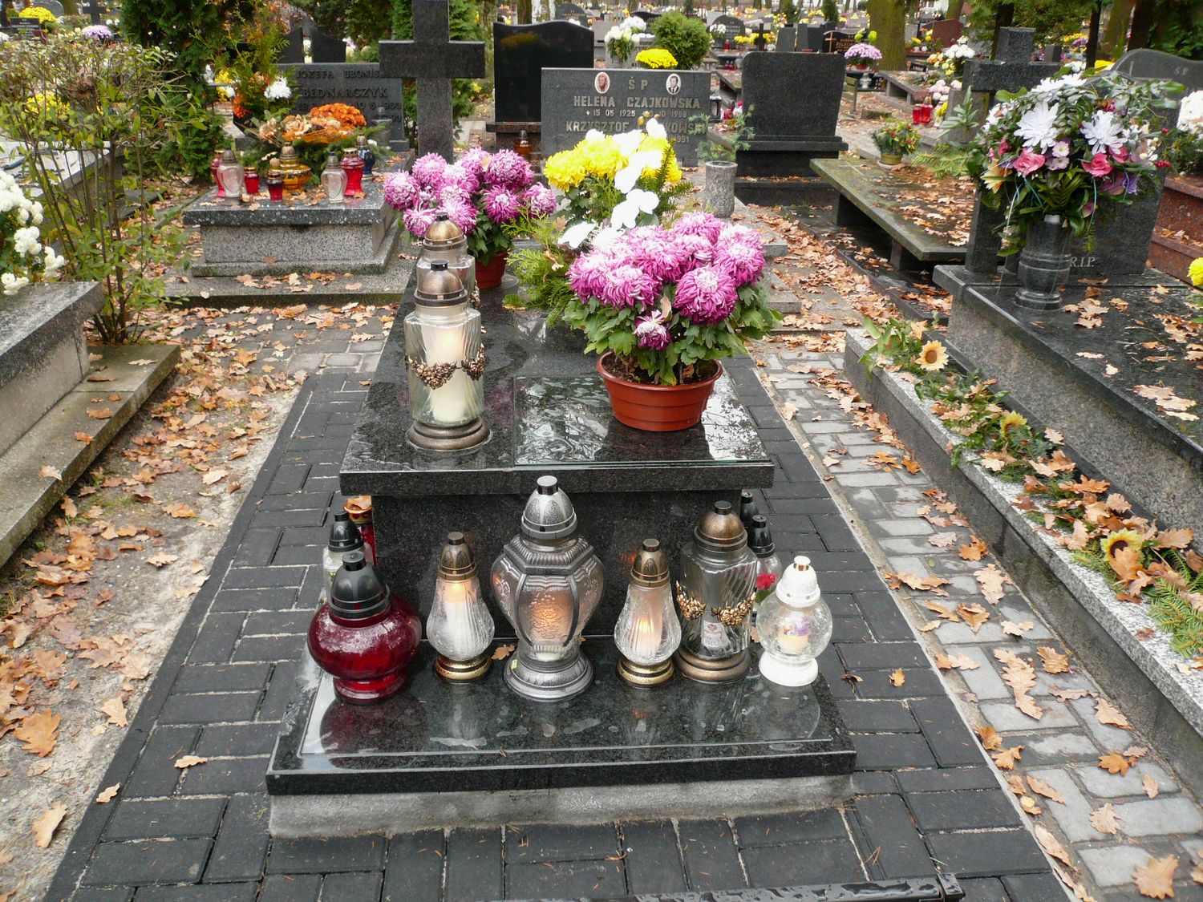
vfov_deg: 49.7
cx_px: 602
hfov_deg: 63.4
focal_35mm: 28
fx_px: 973
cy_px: 451
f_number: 2.8
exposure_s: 1/25
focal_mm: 4.6
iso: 100
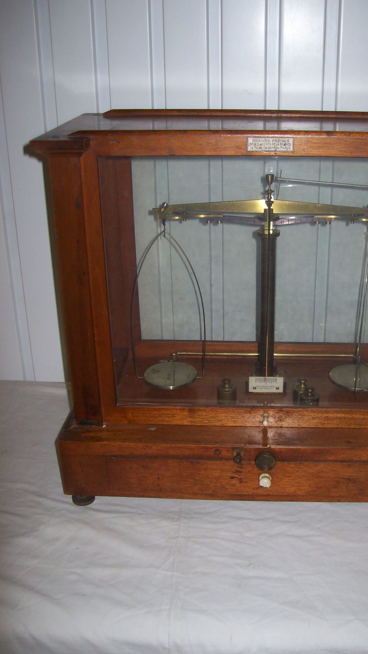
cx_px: 247
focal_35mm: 40
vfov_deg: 50.5
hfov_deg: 29.5
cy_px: 322
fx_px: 694
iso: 80
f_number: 2.7
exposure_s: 1/64
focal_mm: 6
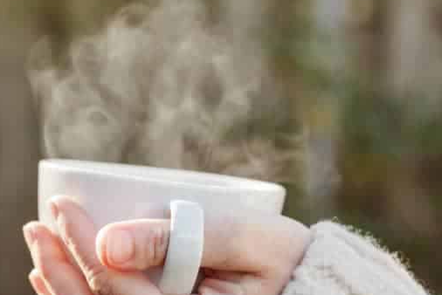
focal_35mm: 89
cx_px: 53
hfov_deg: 22.4
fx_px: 1093
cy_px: 248
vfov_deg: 15.3
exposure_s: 1/250
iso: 125
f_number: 3.3
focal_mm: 50
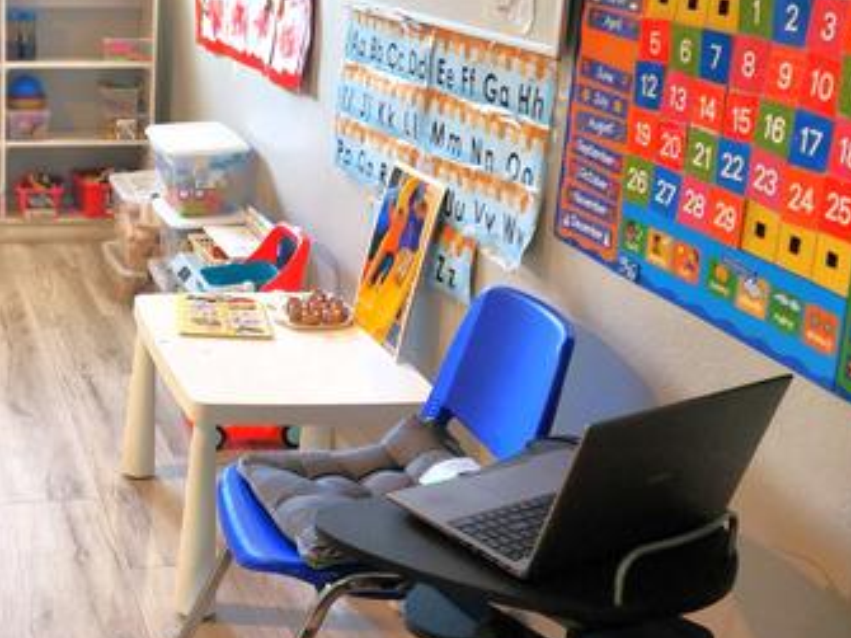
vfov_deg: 26.5
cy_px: 254
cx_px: 74
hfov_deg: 33.0
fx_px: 1352
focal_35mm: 55
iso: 250
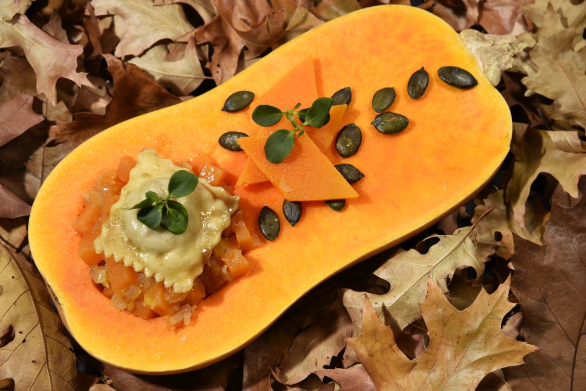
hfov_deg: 17.1
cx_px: 293
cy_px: 196
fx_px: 1954
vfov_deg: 11.4
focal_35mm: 120
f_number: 9
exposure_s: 1/60
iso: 100
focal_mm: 120
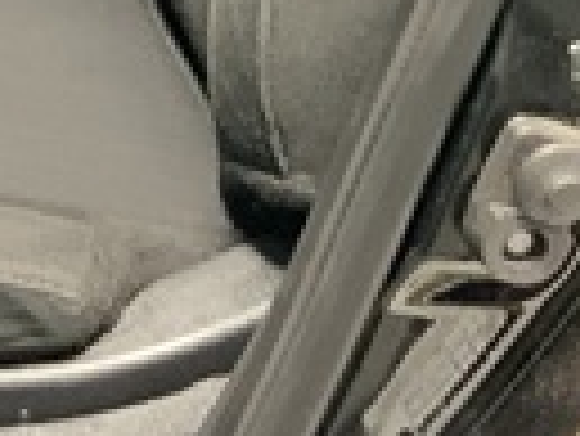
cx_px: -764
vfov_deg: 6.5
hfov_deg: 8.4
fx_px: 3623
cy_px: -724
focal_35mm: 216
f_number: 1.8
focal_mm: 3
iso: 200
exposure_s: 1/40
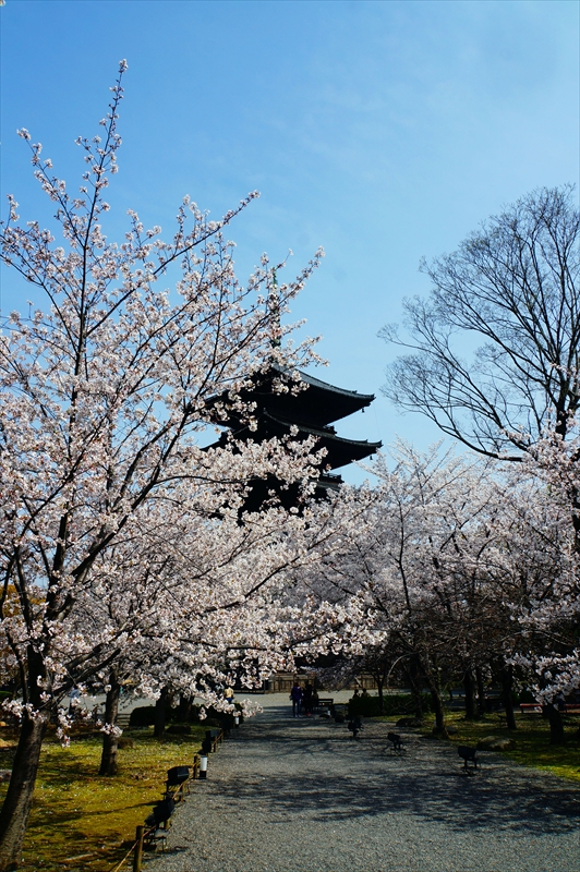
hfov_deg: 45.8
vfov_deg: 64.9
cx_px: 290
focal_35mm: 28
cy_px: 436
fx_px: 686
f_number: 11
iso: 100
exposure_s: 1/200
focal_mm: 18.9
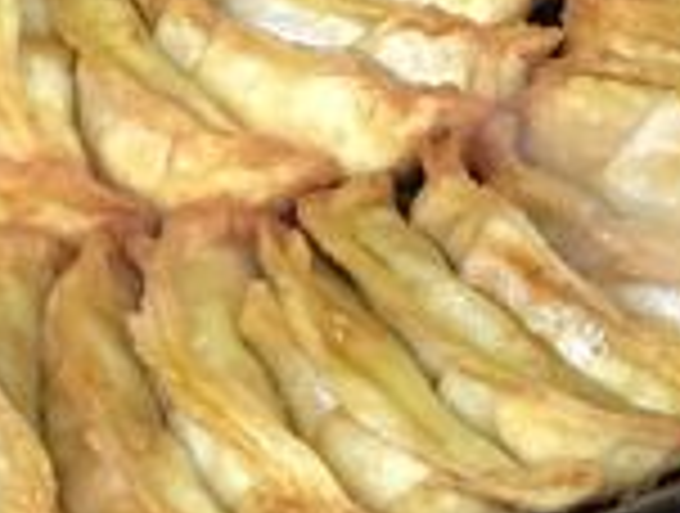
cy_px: -133
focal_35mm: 134
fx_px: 2639
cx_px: 18
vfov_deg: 10.9
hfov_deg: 14.5
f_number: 2.2
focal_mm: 4.15
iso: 200
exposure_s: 1/17
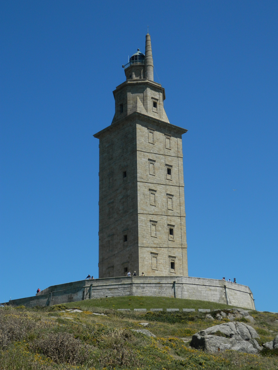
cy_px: 185
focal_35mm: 57
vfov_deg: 33.8
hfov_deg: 25.7
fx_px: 610
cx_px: 139
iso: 80
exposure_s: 1/200
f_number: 10.7
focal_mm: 10.2
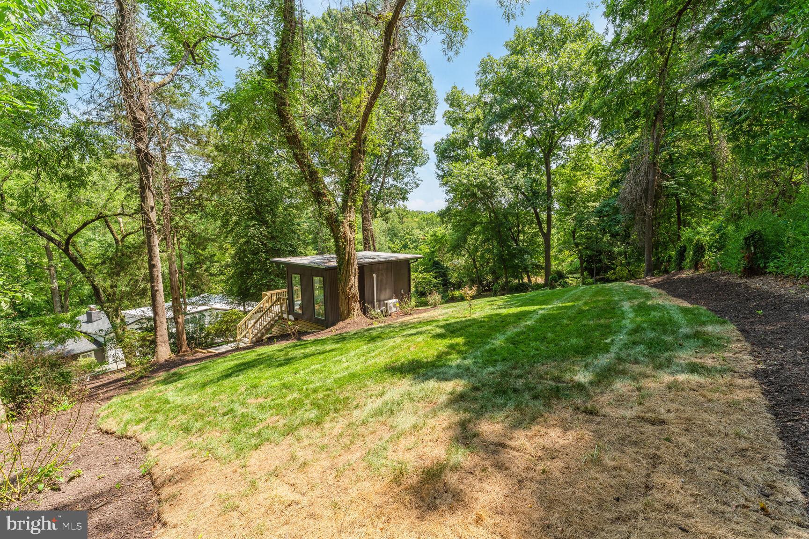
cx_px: 404
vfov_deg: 81.2
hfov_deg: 104.3
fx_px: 315
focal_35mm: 14
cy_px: 270
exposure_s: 1/200
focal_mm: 14
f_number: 8
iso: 200
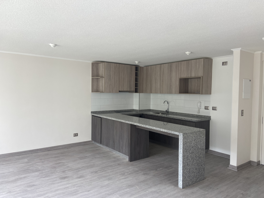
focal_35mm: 26
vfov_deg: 53.1
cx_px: 132
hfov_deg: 67.3
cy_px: 99
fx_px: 198
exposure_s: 1/147
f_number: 1.8
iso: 32
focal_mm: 4.25
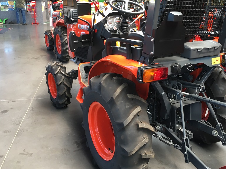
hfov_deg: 50.9
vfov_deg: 39.6
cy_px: 75
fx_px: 235
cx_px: 140
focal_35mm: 36
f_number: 2.2
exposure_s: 1/33
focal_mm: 4.15
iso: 25
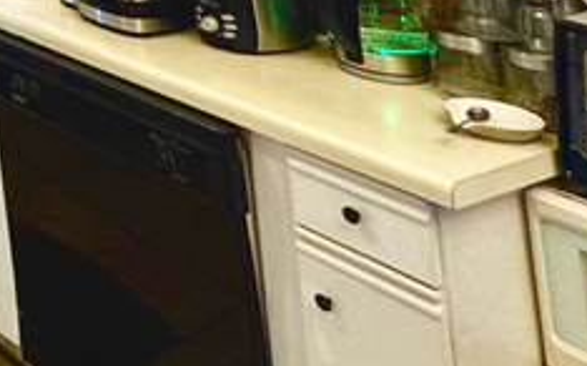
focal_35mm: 65
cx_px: -462
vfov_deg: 15.0
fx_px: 1039
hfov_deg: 21.3
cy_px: -431
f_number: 2.2
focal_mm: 2.22
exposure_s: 1/120
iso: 160
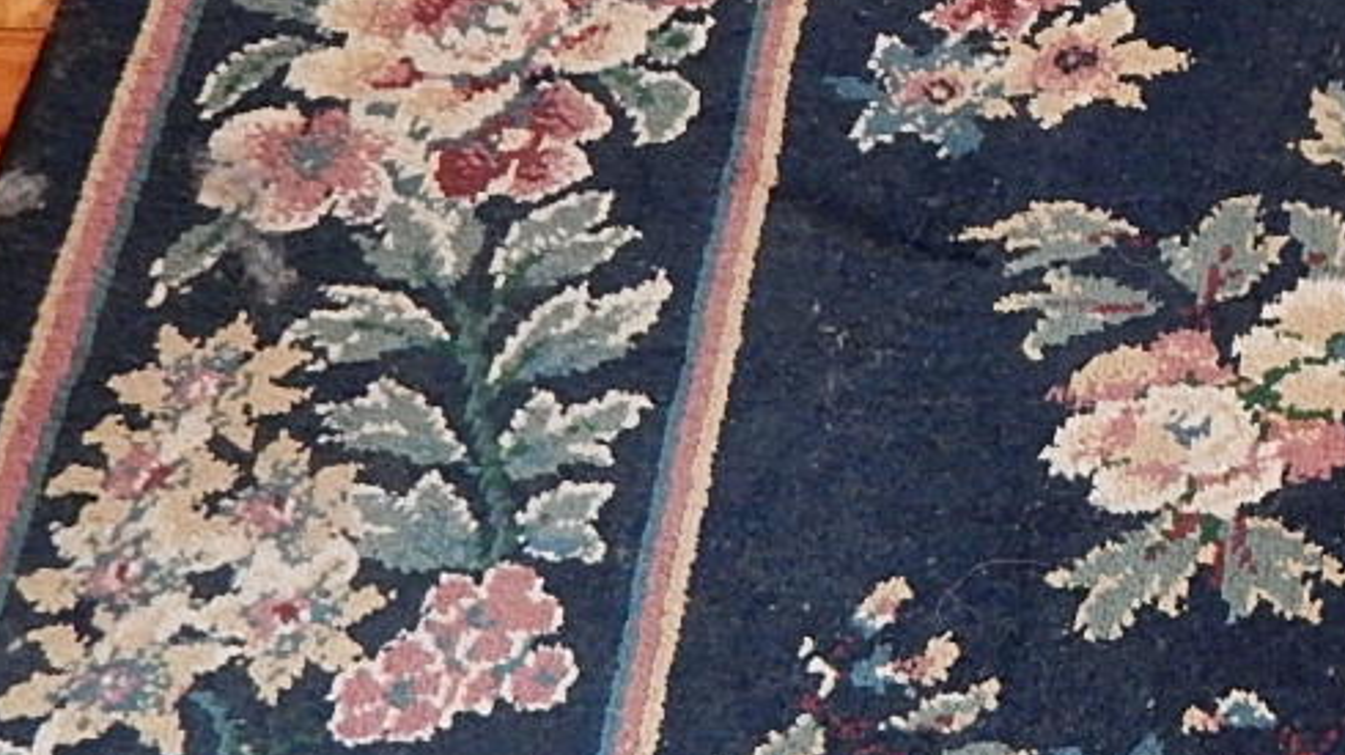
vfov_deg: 13.5
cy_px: 577
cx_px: 1652
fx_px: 3172
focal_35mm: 89
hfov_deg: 22.0
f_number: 3.1
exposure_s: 1/10
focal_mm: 4.5
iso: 400
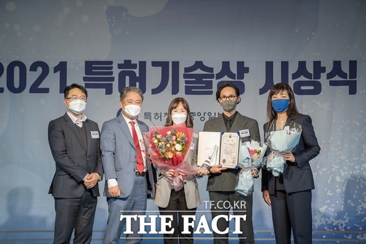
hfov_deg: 28.8
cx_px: 183
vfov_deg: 19.5
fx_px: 712
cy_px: 122
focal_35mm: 70
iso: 250
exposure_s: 1/160
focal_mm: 70
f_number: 2.8
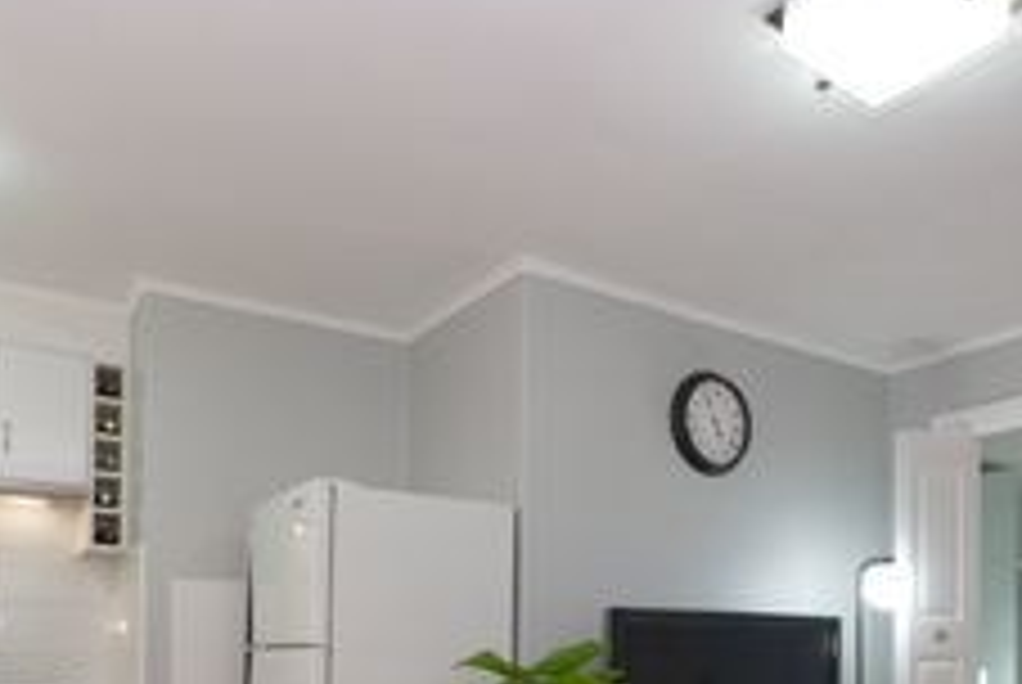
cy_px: 641
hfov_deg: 60.0
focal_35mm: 31
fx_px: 881
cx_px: 572
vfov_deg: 38.8
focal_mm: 10
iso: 400
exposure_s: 1/8
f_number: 8
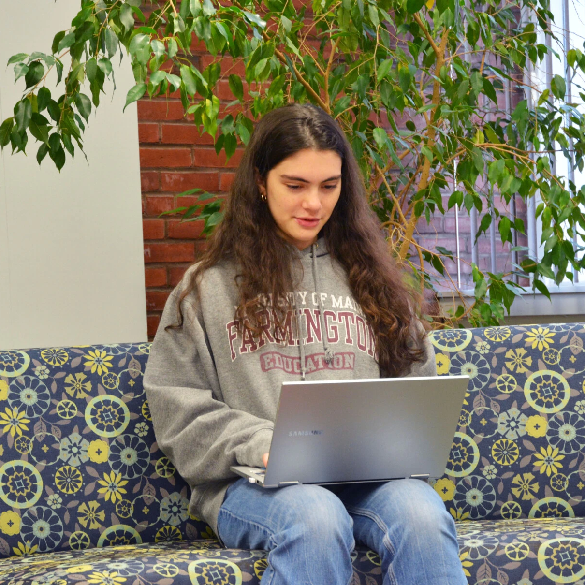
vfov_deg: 19.5
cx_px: 272
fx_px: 1702
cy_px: 302
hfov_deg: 19.5
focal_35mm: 89
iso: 800
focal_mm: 44
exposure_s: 1/40
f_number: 4.2
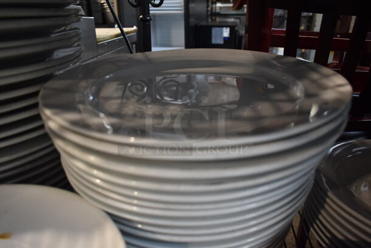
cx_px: 186
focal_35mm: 27
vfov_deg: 48.0
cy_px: 124
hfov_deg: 67.3
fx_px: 279
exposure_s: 1/30
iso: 640
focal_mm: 18
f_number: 3.5
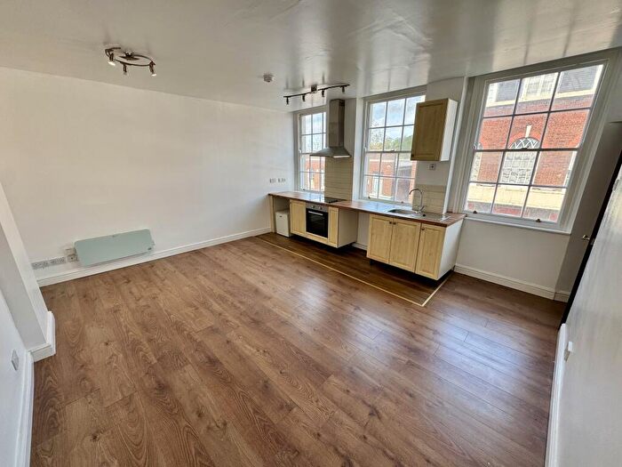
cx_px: 311
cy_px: 234
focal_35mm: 14
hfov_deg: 102.1
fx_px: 252
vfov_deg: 85.7
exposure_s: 1/109
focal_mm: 2.22
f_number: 2.2
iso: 40
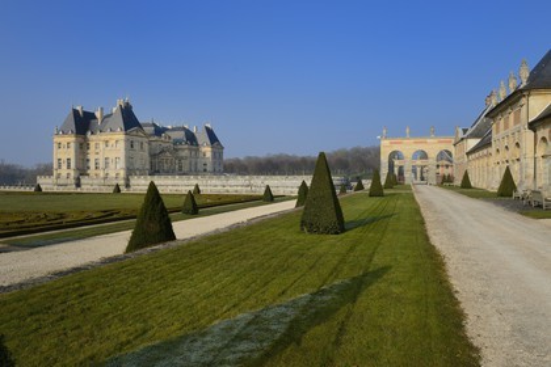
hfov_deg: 69.4
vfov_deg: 49.6
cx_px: 276
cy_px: 184
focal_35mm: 26
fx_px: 398
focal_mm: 26
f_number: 9
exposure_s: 1/320
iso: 160
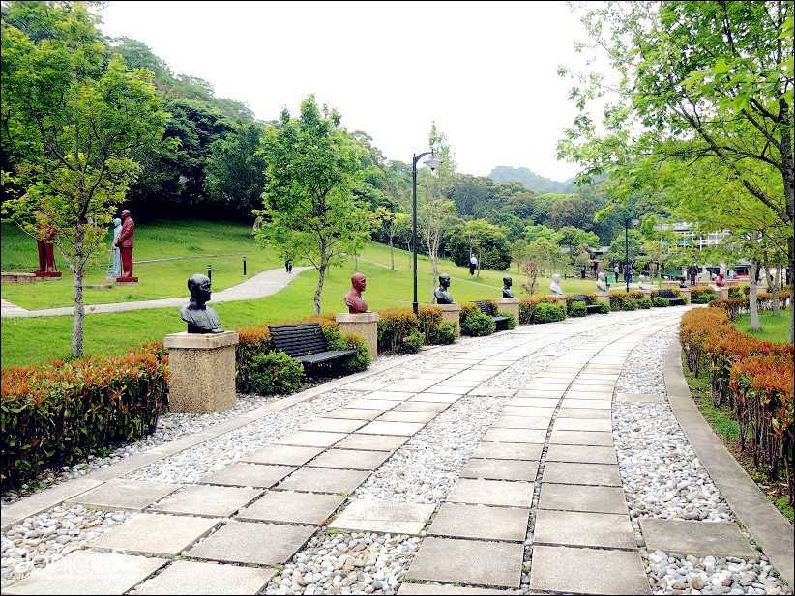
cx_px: 398
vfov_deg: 45.5
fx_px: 712
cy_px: 298
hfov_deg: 58.3
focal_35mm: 31
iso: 100
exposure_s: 1/400
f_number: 3
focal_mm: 5.5
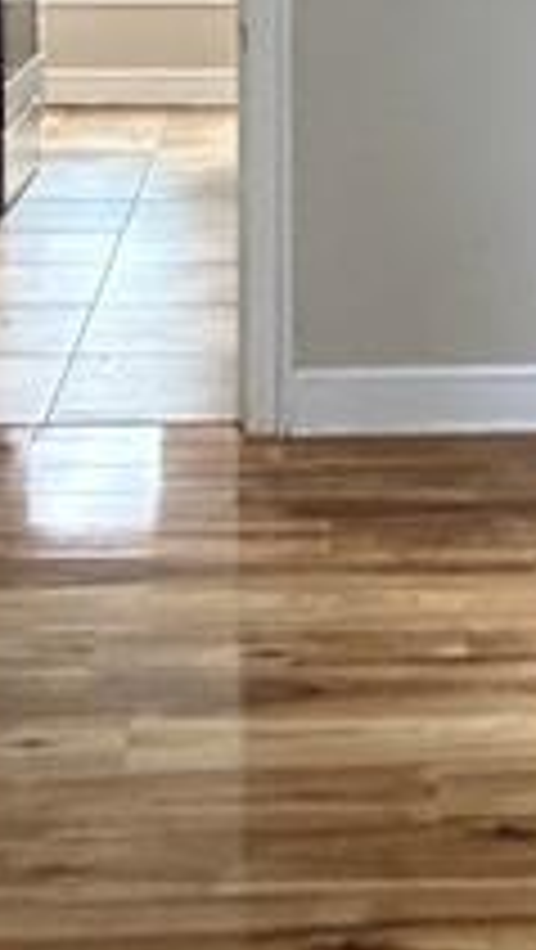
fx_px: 1866
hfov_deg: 16.2
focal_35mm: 74
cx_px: 455
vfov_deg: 27.3
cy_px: 54
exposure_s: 1/60
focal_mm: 2.22
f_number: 2.2
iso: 1000
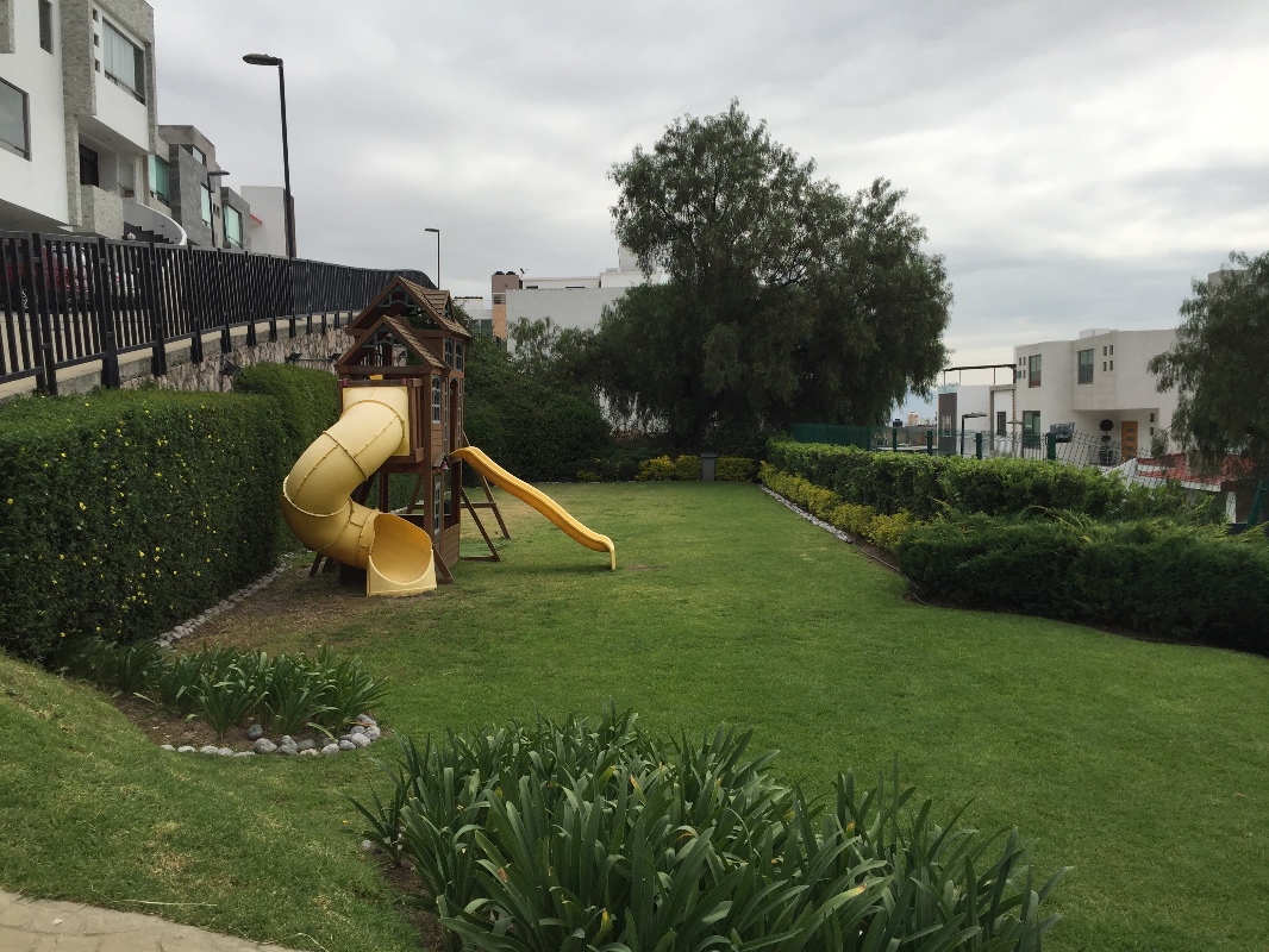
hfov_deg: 61.6
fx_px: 1063
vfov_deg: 48.2
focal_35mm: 29
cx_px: 634
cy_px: 476
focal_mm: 4.15
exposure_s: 1/2639
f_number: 2.2
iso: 32
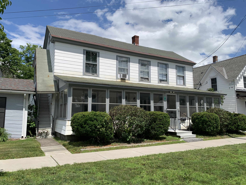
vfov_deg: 53.1
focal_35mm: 26
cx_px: 123
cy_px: 92
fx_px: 185
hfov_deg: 67.3
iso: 25
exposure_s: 1/3401
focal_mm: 4.25
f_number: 1.8
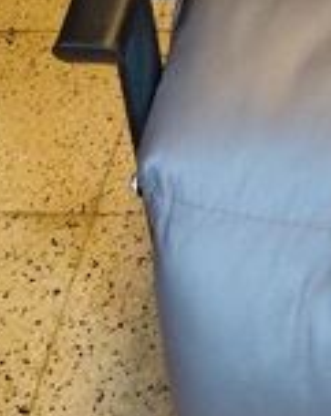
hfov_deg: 13.5
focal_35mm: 103
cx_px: 574
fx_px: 1265
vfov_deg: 17.1
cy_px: -189
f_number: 1.8
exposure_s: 1/50.1
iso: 400
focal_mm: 4.69
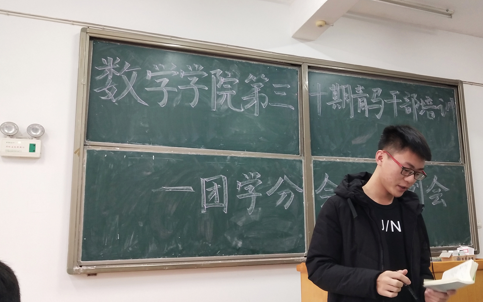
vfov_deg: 32.8
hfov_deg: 50.2
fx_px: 513
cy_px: 154
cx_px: 280
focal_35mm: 39
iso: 305
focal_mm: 3.95
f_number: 1.8
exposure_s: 1/50
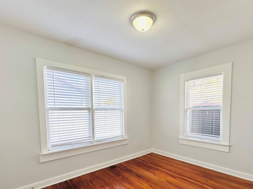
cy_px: 121
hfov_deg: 87.7
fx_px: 132
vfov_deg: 70.1
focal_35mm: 18
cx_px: 131
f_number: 2.2
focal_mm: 2.22
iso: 40
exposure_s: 1/203
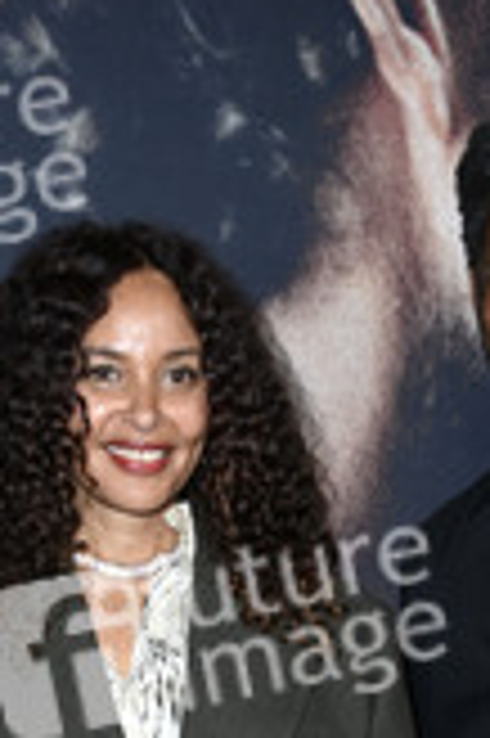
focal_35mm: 117
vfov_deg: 16.8
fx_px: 2394
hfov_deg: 11.7
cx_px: 346
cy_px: 860
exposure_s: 1/250
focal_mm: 48
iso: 1250
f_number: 5.6
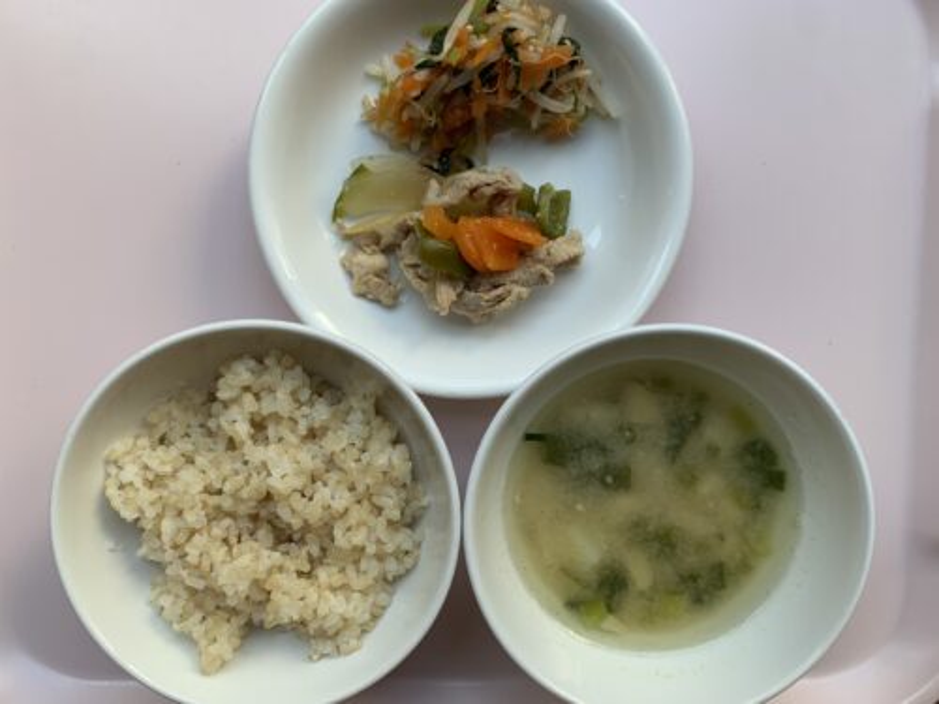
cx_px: 470
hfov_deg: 67.3
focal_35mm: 26
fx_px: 705
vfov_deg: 53.1
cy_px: 352
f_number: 1.8
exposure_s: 1/122
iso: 32
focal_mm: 4.25
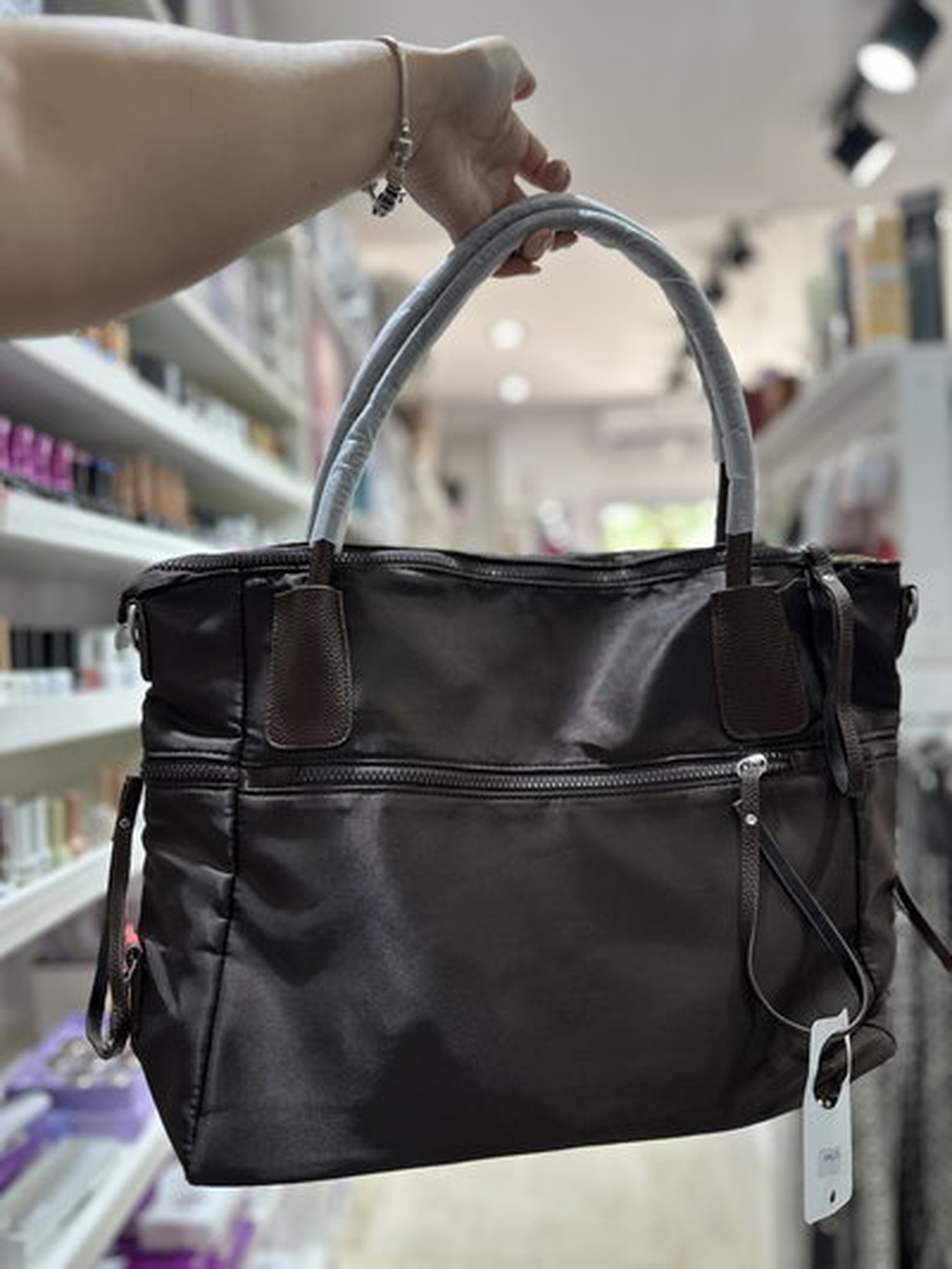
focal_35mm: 24
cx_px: 476
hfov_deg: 56.8
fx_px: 880
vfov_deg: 71.6
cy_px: 634
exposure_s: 1/100
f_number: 1.78
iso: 80
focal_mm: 6.86
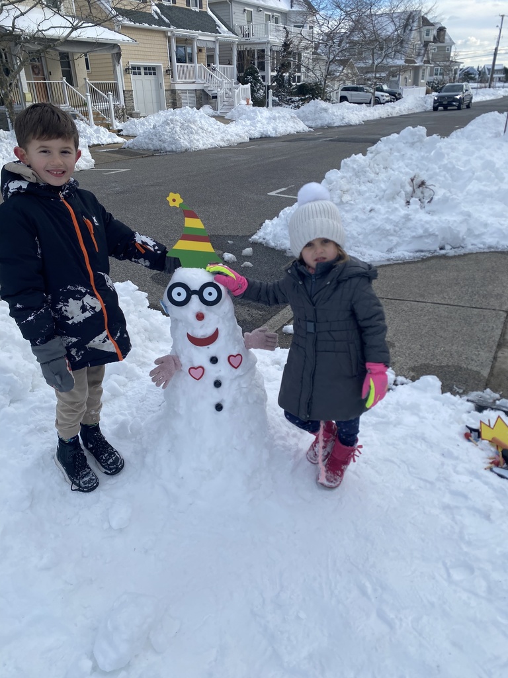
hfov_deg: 53.1
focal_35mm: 26
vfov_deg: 67.3
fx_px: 509
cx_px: 254
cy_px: 339
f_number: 1.8
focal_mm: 4.25
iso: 32
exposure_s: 1/1727
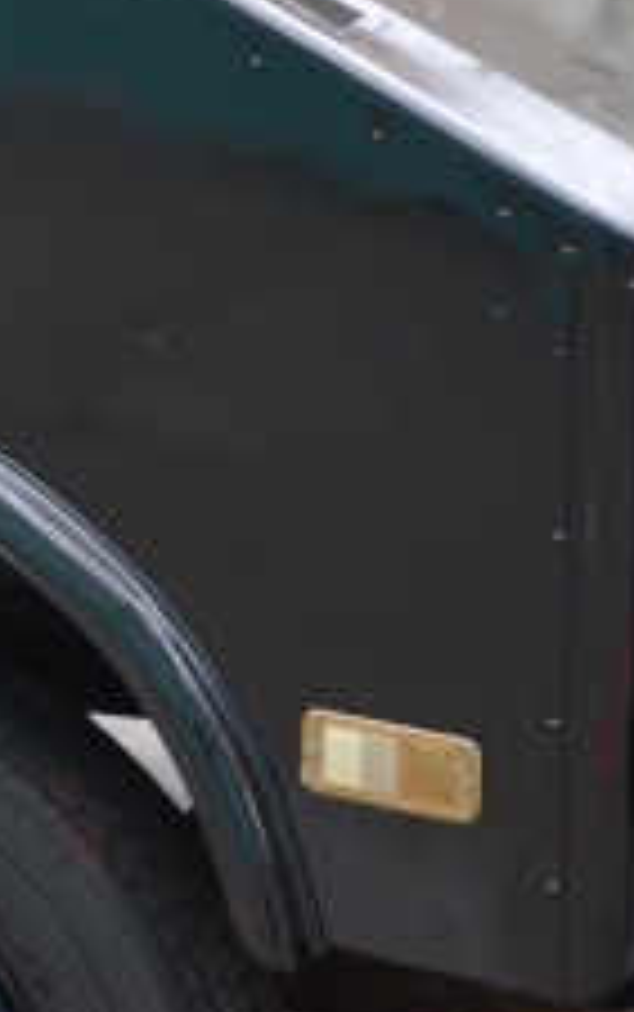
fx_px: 3449
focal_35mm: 125
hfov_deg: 9.7
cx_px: -706
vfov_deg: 16.0
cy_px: -238
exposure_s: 1/50
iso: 100
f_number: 3.5
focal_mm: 18
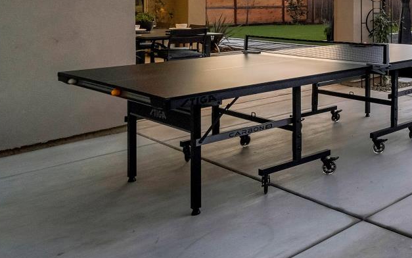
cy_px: -1
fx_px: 452
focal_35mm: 40
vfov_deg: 29.7
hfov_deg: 38.0
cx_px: 483
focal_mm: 11
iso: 400
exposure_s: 1/13
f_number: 9
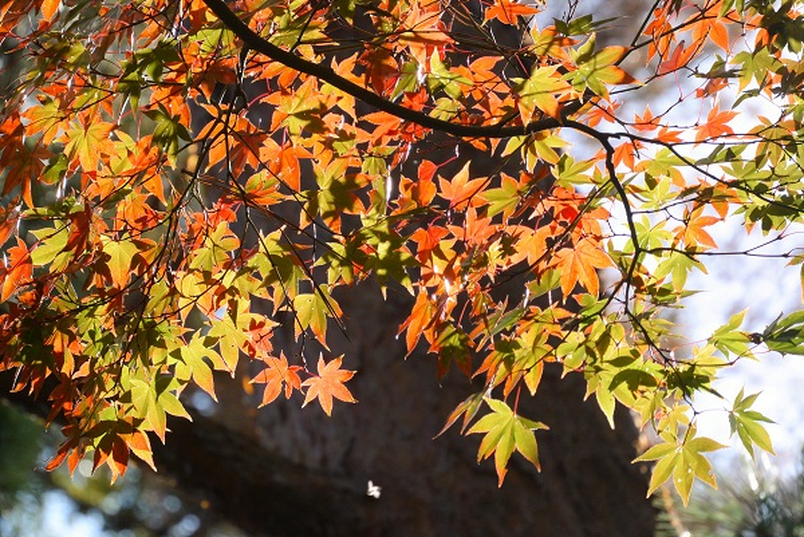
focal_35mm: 297
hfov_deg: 6.9
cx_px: 402
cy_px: 268
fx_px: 6638
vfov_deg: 4.6
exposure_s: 1/500
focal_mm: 110
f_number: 5.6
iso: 180
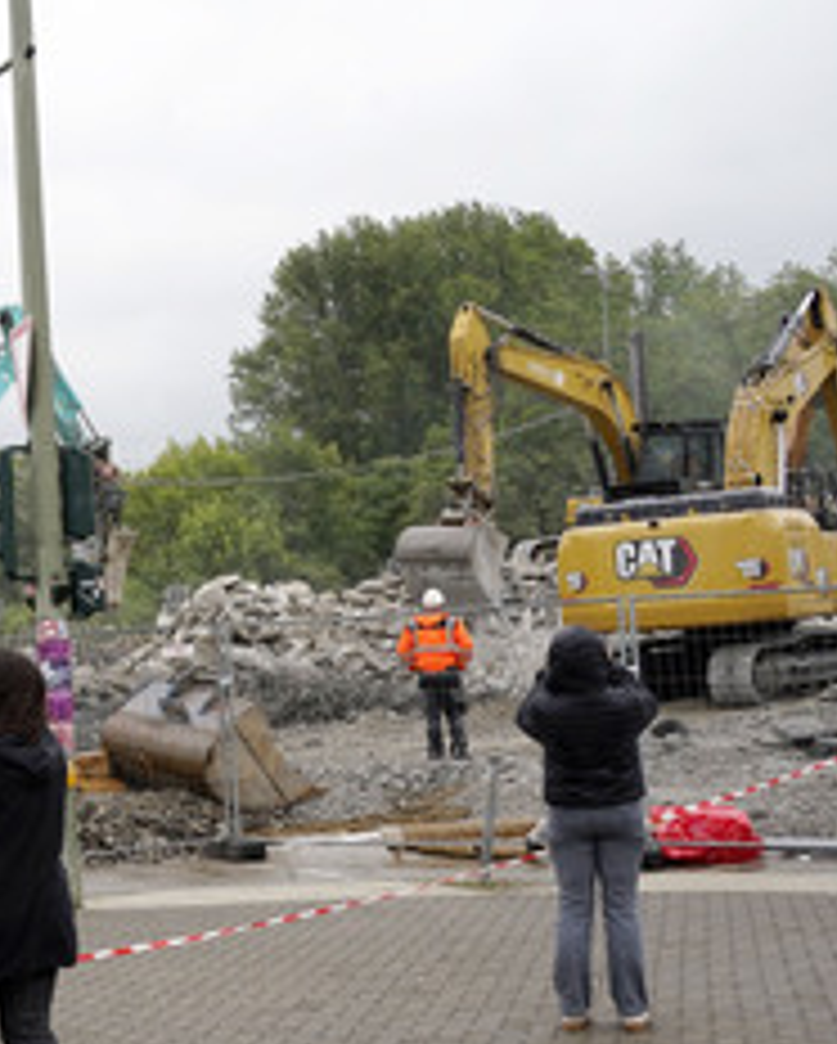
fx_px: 1917
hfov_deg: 23.7
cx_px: 29
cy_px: 554
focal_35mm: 62
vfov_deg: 30.5
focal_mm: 34
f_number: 8
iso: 640
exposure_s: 1/800
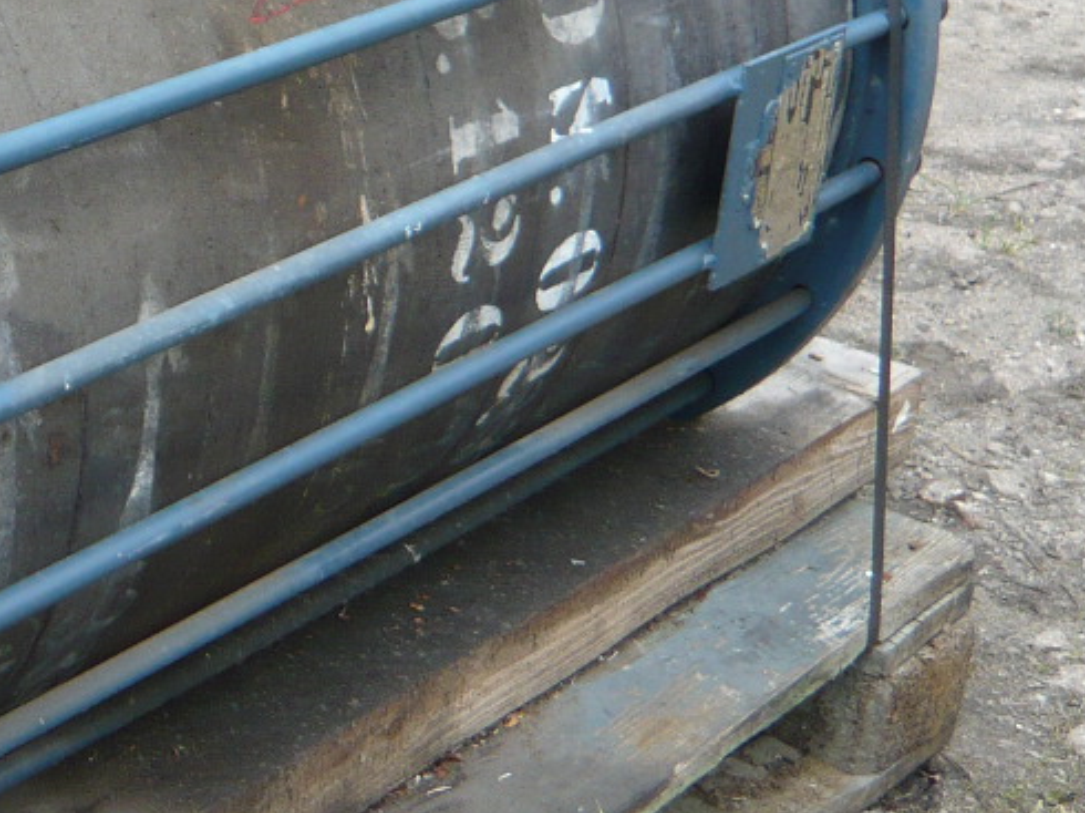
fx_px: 2538
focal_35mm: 81
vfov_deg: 18.0
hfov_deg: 22.6
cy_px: 142
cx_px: -131
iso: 100
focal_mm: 4.6
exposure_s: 1/400
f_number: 2.8
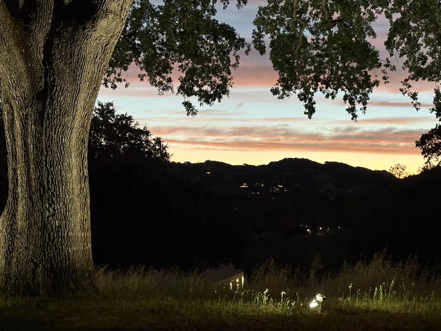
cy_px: 210
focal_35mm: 68
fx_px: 866
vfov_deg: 21.6
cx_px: 261
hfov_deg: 28.5
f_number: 1.6
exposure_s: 1/24
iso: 320
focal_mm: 5.96
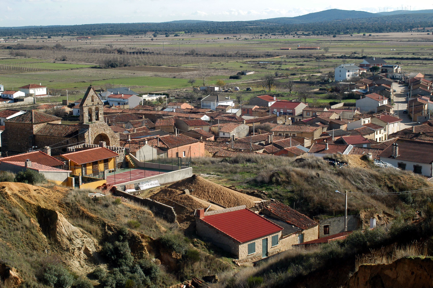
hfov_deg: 30.5
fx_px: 793
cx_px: 216
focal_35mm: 66
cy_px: 144
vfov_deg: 20.6
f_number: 10
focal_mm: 44
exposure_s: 1/160
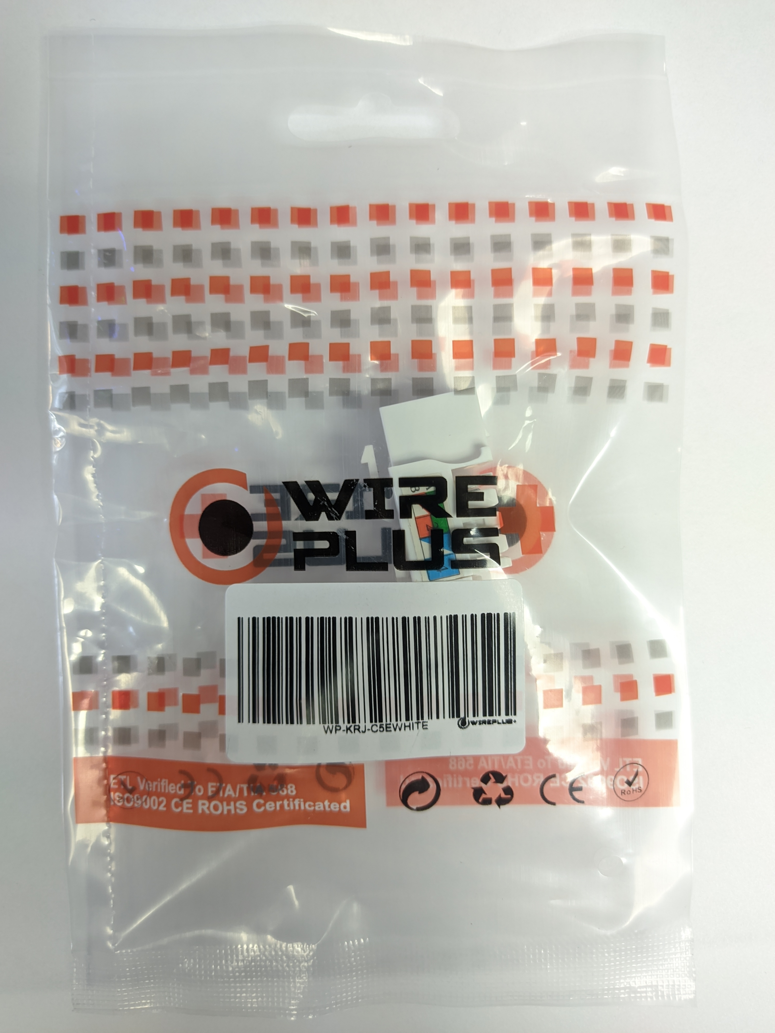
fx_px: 776
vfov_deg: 67.3
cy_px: 516
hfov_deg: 53.1
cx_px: 388
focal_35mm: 26
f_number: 1.79
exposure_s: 1/30
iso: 302
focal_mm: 4.74
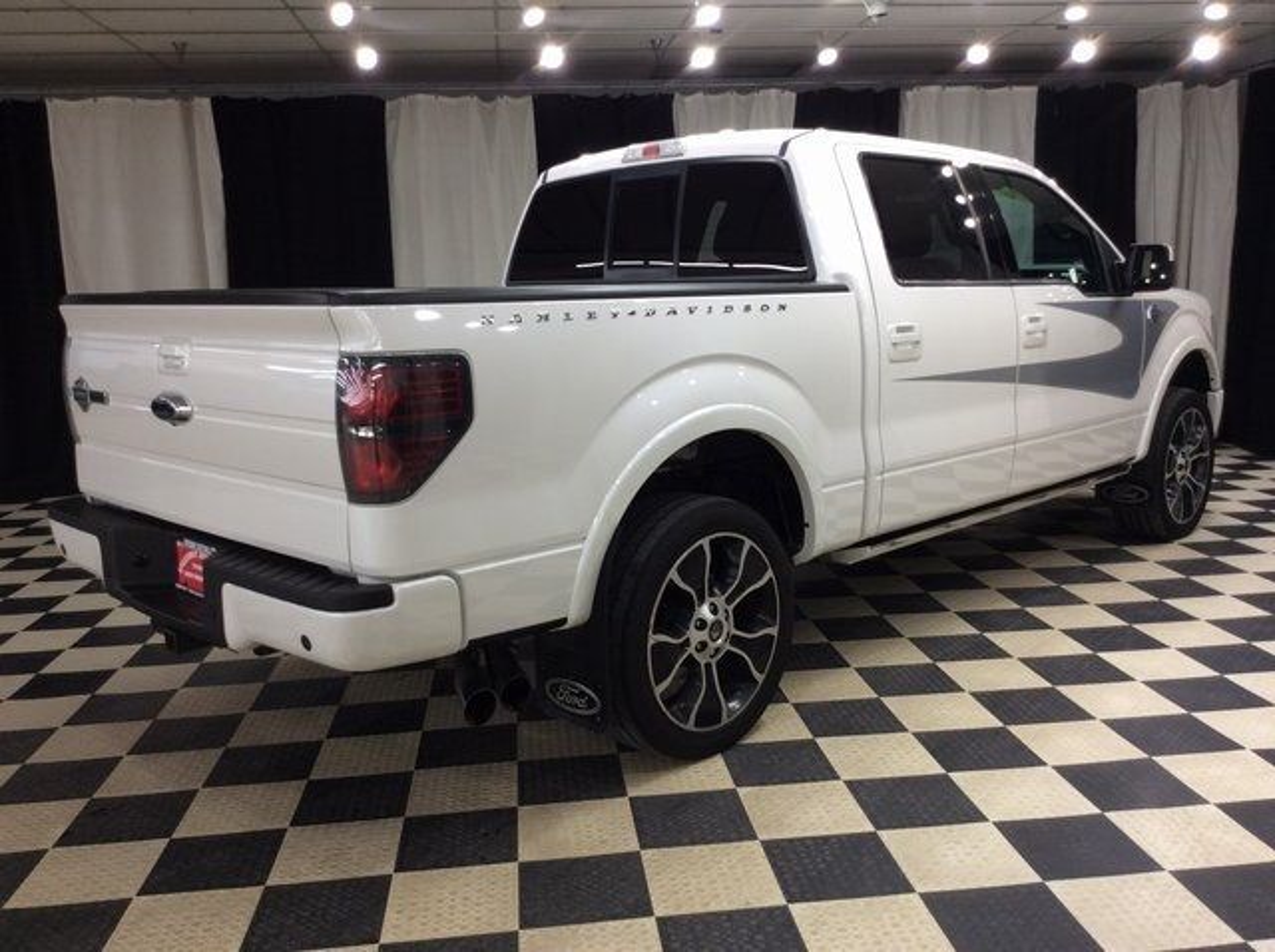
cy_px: 476
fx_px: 1177
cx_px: 638
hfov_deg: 56.9
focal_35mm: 32
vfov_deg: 44.1
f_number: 2.4
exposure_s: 1/25
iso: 40
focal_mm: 3.3
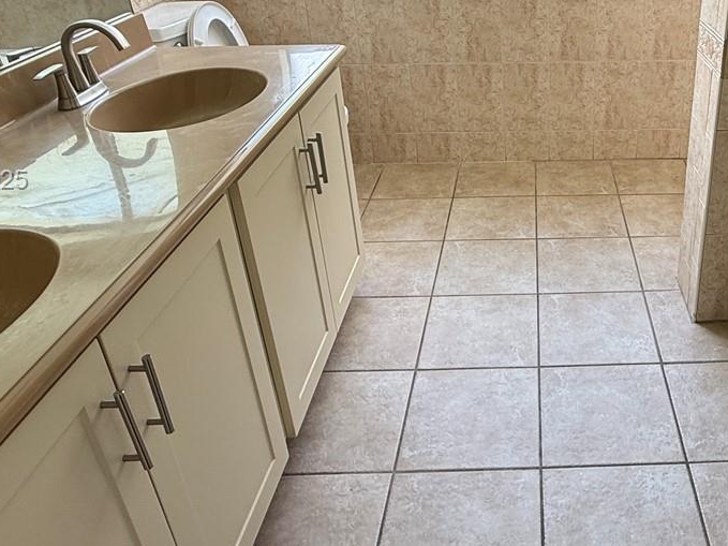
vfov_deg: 42.4
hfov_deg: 52.8
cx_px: 551
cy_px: 181
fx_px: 694
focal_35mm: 33
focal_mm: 2.22
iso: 64
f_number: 2.2
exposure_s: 1/99
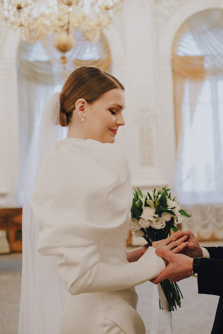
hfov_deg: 25.5
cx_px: 112
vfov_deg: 37.5
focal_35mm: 53
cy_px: 167
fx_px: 492
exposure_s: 1/125
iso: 1000
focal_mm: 35
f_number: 2.2
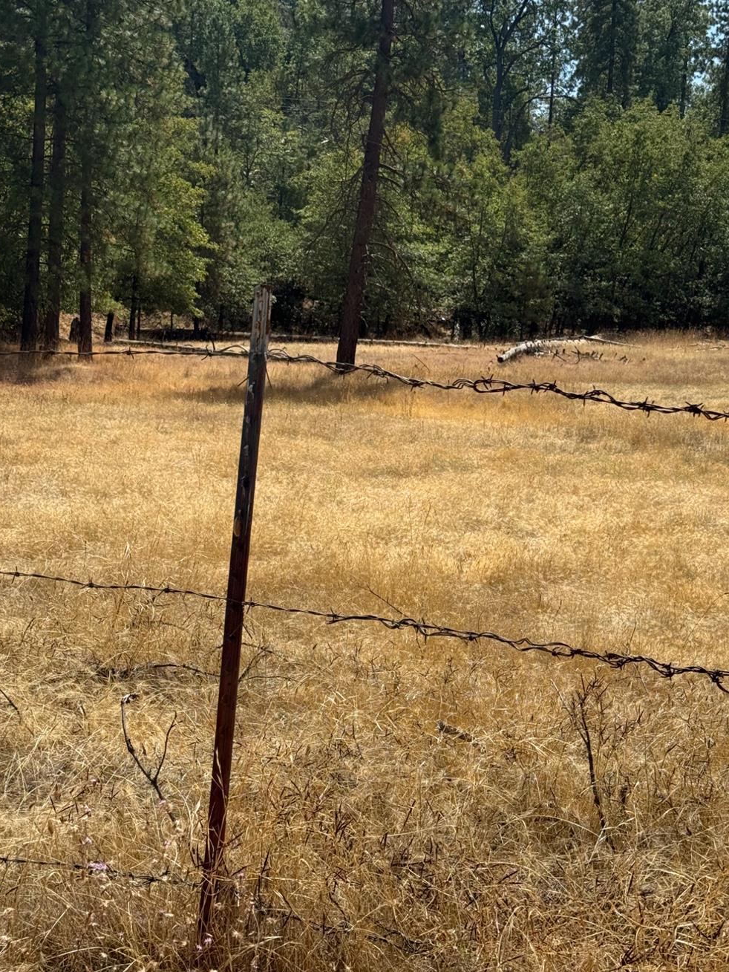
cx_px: 411
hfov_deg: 26.5
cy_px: 462
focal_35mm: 55
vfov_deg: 34.9
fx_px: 1544
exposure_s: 1/7143
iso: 100
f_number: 1.78
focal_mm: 6.76
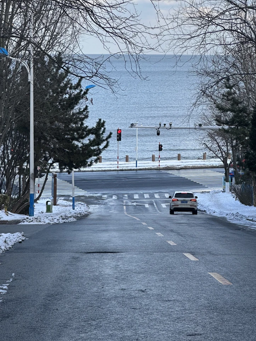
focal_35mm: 115
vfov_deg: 17.0
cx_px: 154
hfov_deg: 12.9
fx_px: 1134
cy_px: 87
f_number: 2.8
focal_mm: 9
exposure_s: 1/328
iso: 32
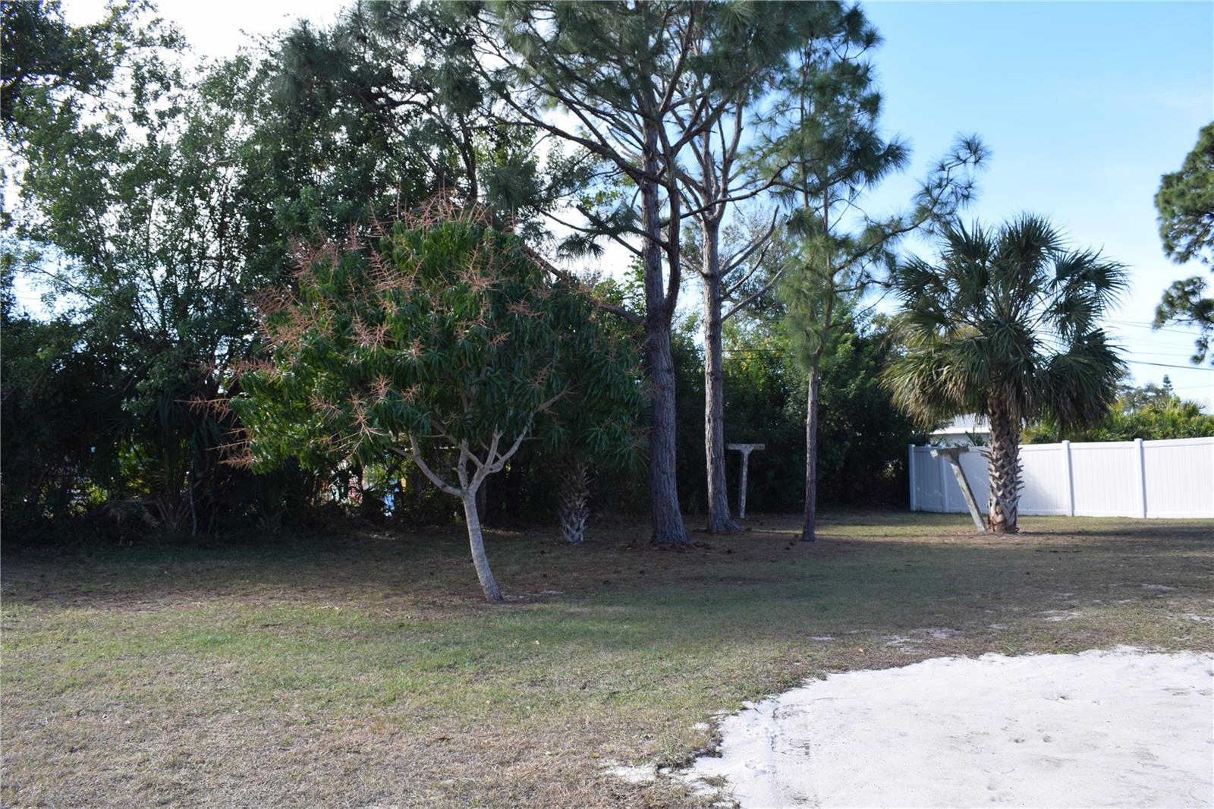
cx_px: 607
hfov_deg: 61.9
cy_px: 404
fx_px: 1011
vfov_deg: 43.6
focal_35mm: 30
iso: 280
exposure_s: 1/250
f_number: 8
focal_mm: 20
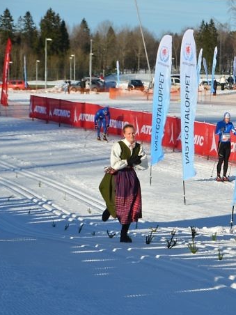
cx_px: 212
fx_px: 1409
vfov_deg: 12.7
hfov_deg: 9.5
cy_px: 159
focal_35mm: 155
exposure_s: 1/1600
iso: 250
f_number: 6.3
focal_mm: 70
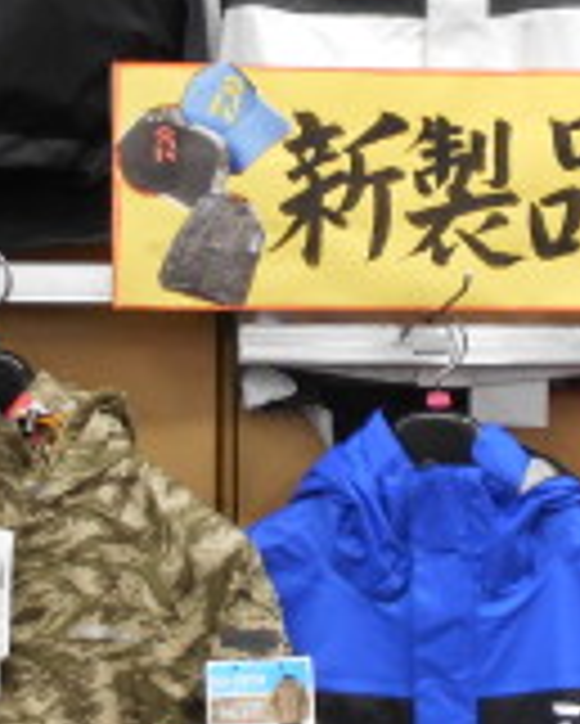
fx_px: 2165
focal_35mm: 101
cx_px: 301
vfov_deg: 19.0
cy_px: 355
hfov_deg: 15.3
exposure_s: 1/30
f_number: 3.2
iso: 140
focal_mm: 4.6
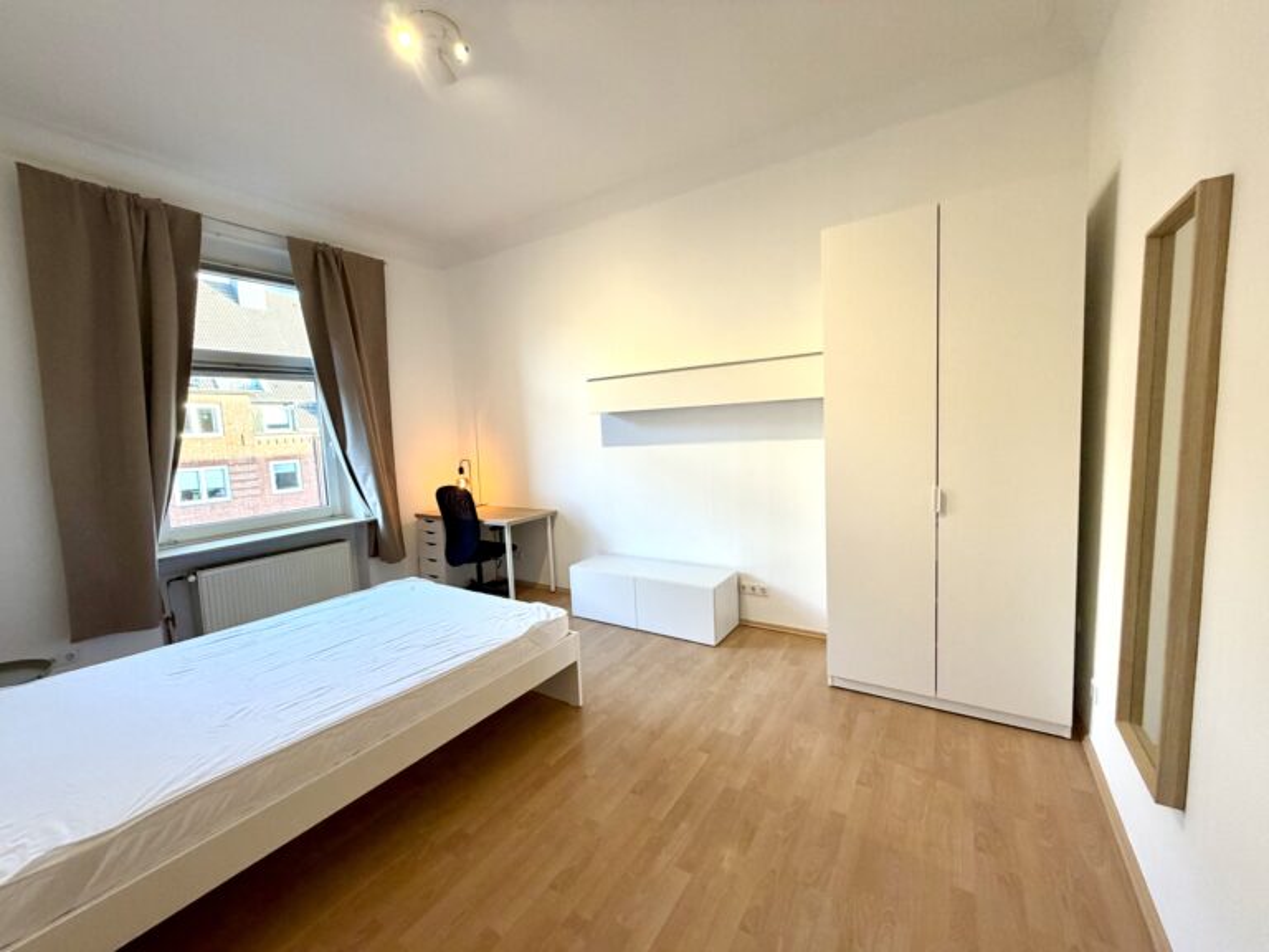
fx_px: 513
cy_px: 476
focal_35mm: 14
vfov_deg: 85.7
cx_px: 634
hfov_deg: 102.1
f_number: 2.2
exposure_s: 1/100
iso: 250
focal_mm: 2.22
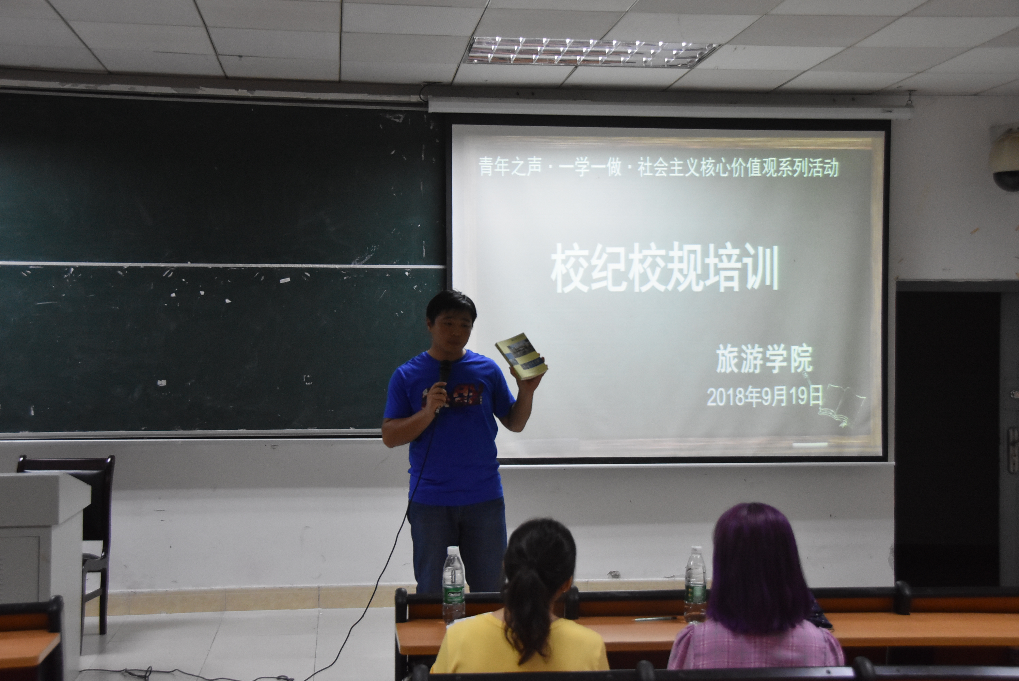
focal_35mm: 48
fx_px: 1360
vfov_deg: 28.1
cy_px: 340
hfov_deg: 41.1
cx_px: 510
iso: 2800
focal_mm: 32
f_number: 5.6
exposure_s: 1/125
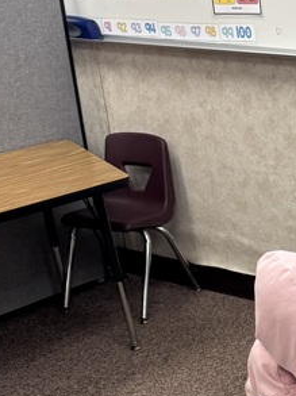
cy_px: 457
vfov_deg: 21.8
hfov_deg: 15.9
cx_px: 461
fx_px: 960
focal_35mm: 84
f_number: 1.78
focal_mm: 6.76
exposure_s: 1/120
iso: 160
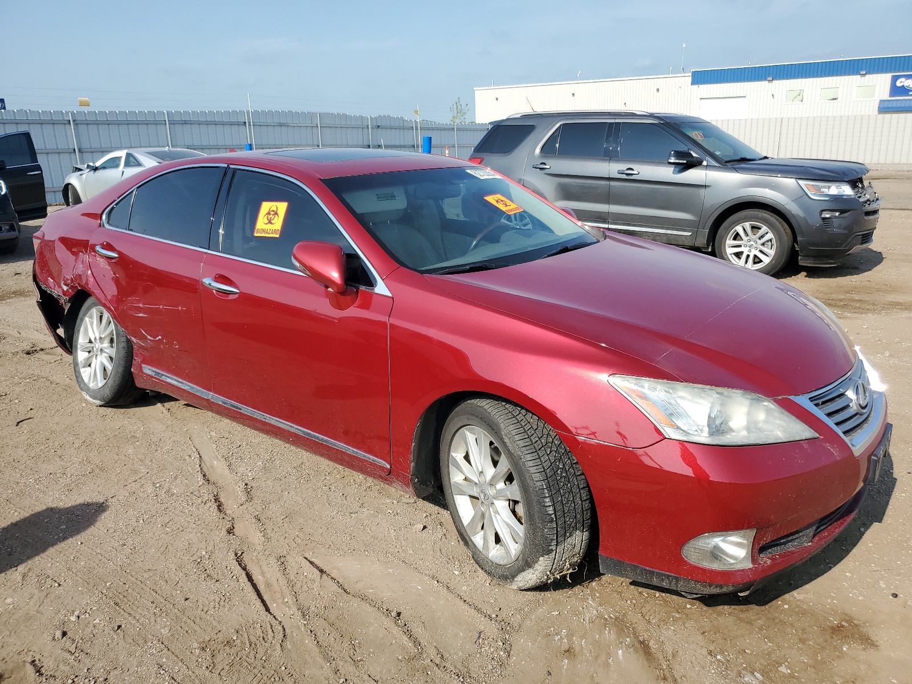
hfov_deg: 67.3
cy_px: 342
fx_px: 685
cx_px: 456
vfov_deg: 53.1
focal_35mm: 26
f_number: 1.5
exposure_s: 1/2500
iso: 50
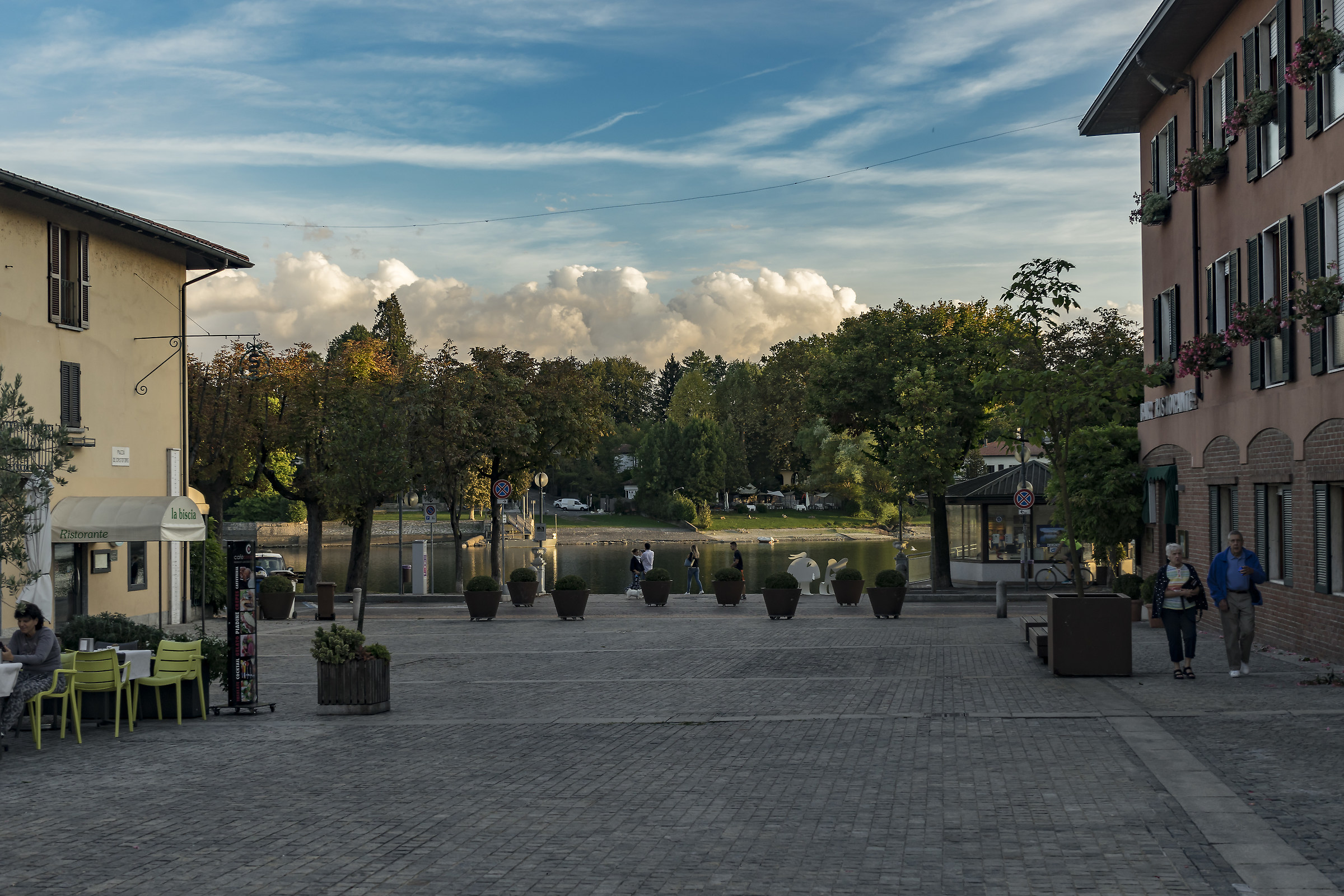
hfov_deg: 44.5
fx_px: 1643
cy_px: 448
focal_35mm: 44
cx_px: 672
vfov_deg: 30.5
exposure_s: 1/60
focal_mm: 44
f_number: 11
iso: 320
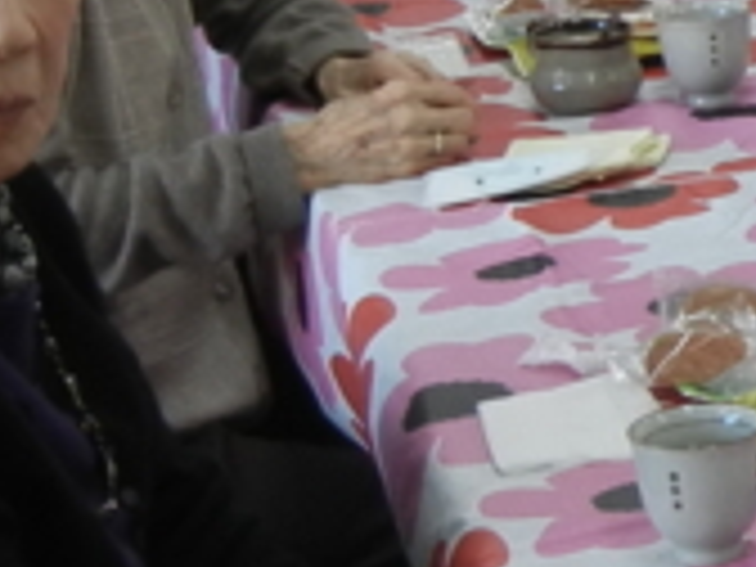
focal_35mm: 183
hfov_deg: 10.3
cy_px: 68
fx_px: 3997
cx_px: 1246
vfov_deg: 8.1
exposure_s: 1/57
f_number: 3.5
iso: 160
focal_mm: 5.4
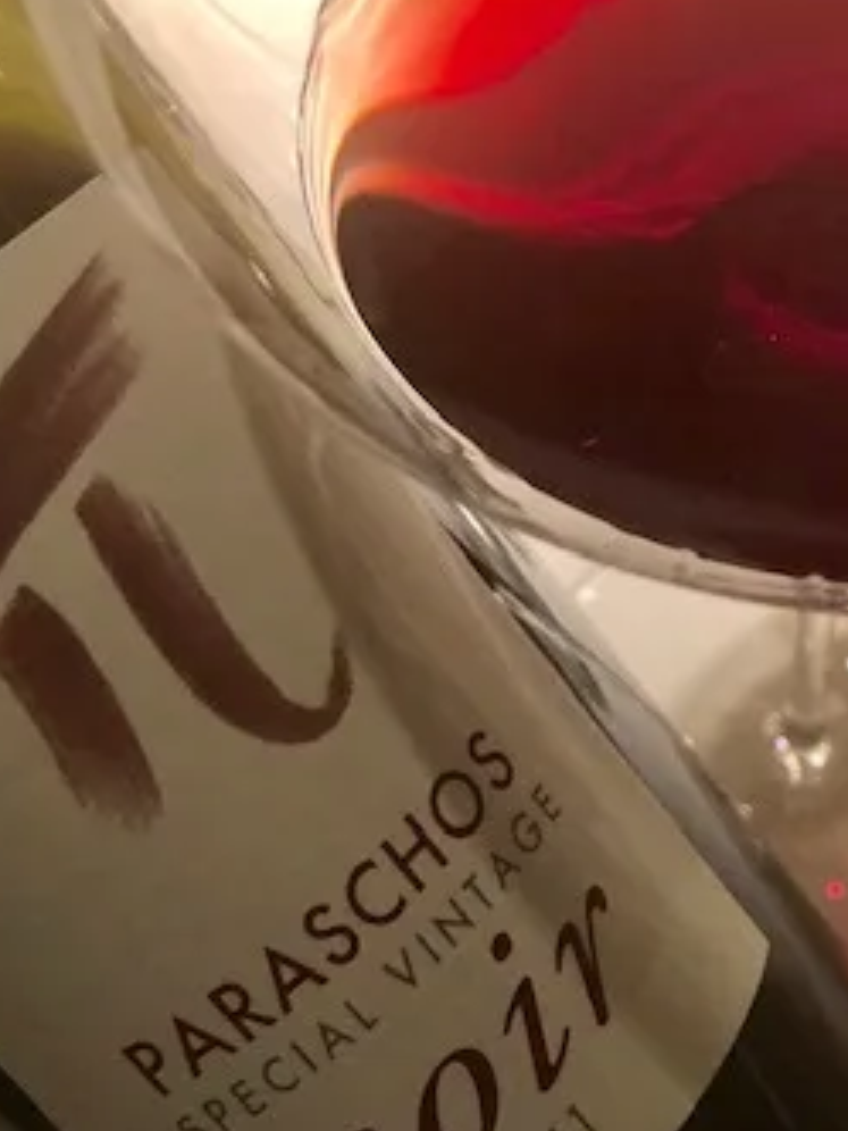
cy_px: 412
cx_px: 494
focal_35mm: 54
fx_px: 1764
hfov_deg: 27.0
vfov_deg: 35.3
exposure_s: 1/17
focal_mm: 3.99
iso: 80
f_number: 1.8
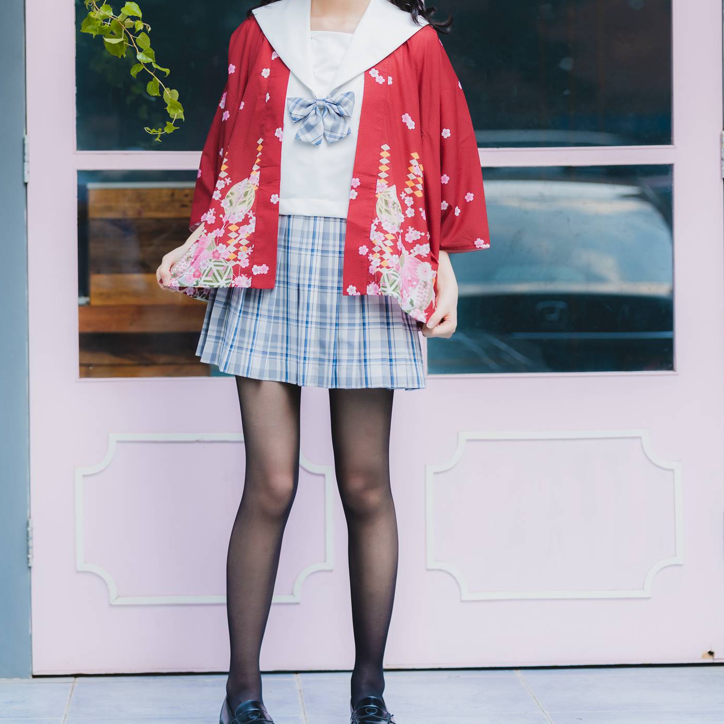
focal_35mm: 131
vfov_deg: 13.3
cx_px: 361
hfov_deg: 13.3
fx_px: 3100
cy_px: 217
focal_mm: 102
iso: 100
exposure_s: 1/100
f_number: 3.2
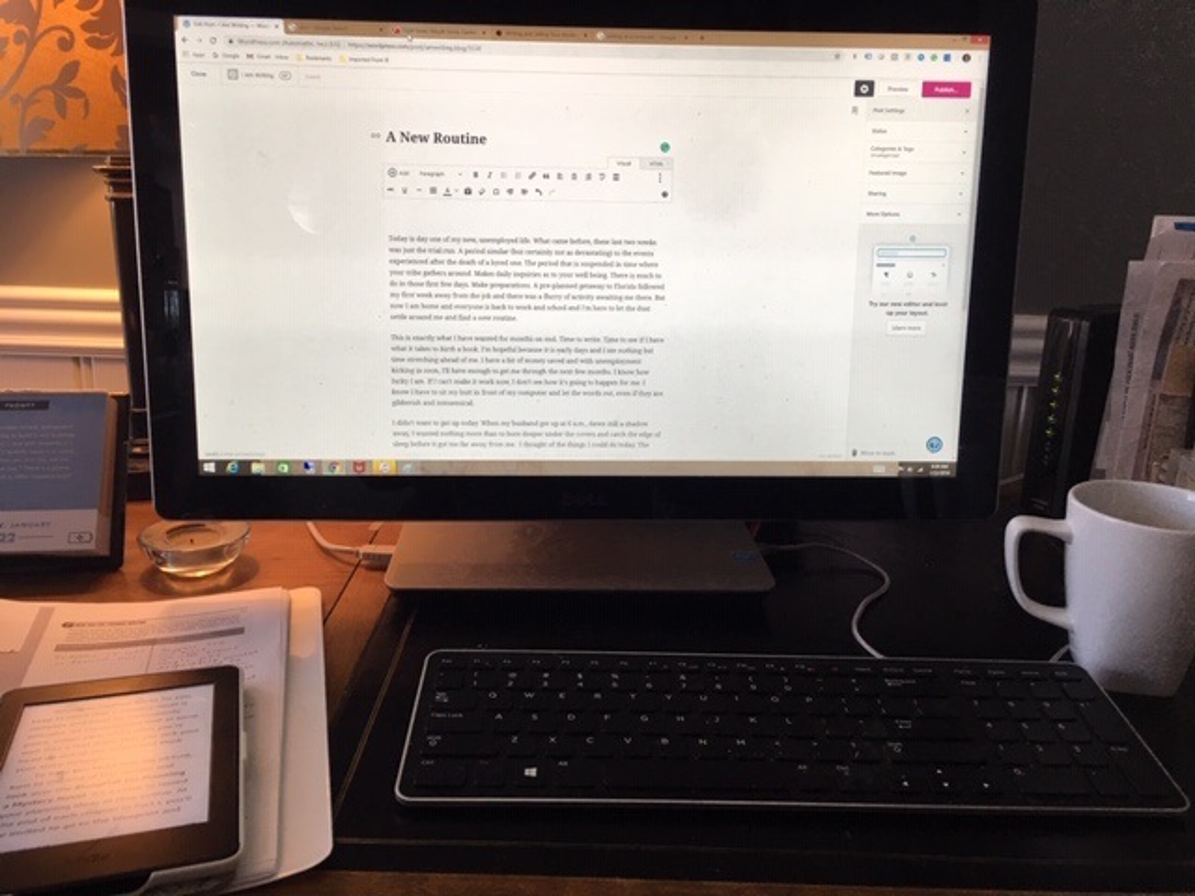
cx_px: 598
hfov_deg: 61.7
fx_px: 1001
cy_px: 448
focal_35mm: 29
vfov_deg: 48.2
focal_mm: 4.15
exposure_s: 1/30
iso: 32
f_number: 2.2
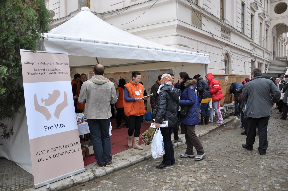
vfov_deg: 47.8
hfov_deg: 67.4
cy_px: 96
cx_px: 144
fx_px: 216
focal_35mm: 27
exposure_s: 1/250
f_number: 4.5
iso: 200
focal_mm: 18
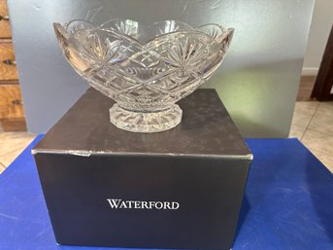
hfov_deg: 71.6
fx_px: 231
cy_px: 125
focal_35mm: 24
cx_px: 166
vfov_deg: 56.8
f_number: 1.78
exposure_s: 1/60
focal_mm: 6.86
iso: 250
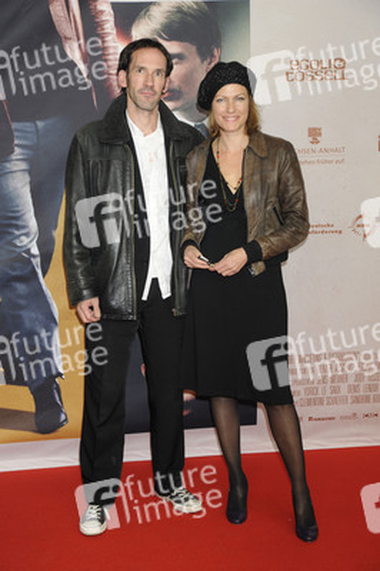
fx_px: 872
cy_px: 286
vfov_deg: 36.3
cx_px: 190
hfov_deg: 24.6
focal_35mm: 55
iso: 500
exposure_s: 1/125
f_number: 5.6
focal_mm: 55
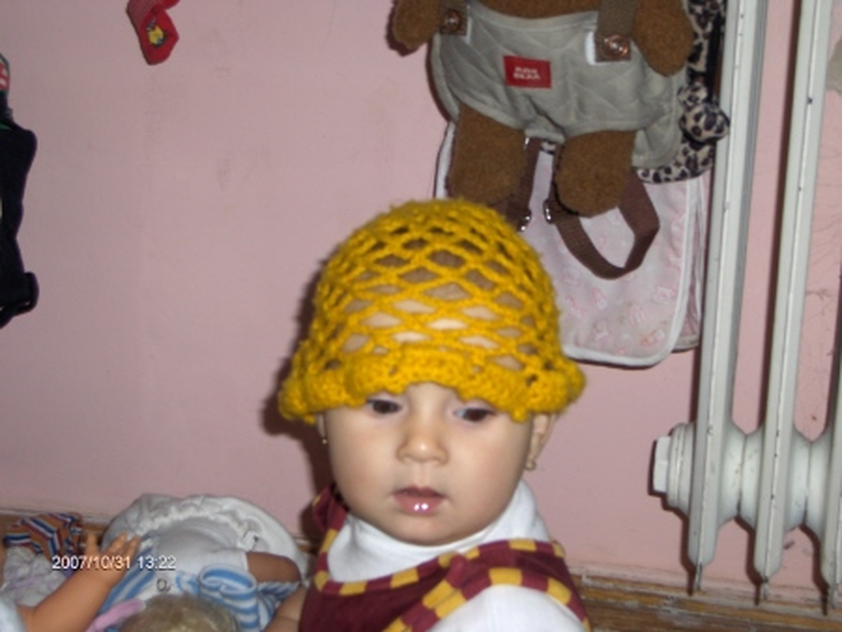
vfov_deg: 21.6
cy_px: 316
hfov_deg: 28.5
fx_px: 1655
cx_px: 421
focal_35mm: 68
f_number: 3.5
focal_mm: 11.2
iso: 100
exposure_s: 1/90
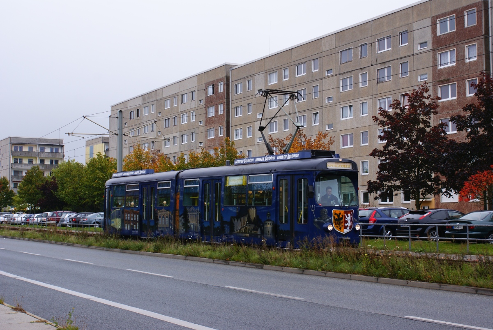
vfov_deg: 25.8
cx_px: 246
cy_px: 165
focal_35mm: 52
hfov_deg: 37.8
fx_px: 720
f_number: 8
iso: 200
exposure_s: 1/125
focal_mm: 35
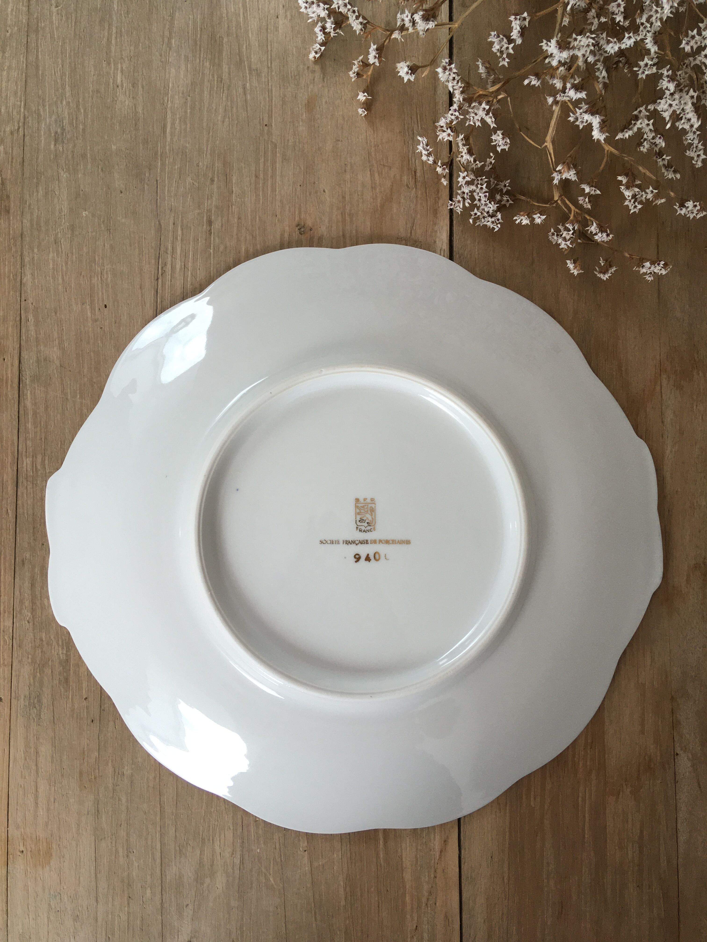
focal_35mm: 29
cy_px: 471
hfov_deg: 48.2
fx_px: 790
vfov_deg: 61.7
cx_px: 354
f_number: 2.2
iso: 40
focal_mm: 4.15
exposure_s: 1/100
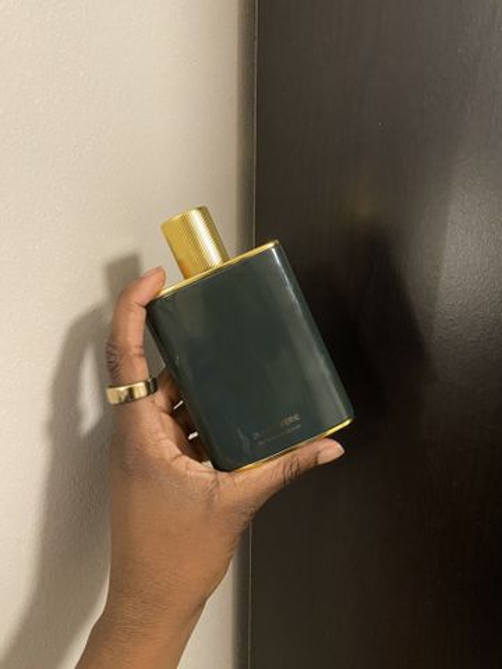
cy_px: 334
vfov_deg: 67.3
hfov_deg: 53.1
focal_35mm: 26
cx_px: 251
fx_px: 503
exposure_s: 1/30
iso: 800
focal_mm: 4.25
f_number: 1.8
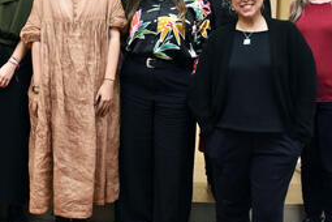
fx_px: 480
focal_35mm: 52
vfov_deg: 25.7
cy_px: 54
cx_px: 87
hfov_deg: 37.4
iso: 800
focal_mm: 24
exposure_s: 1/125
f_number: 5
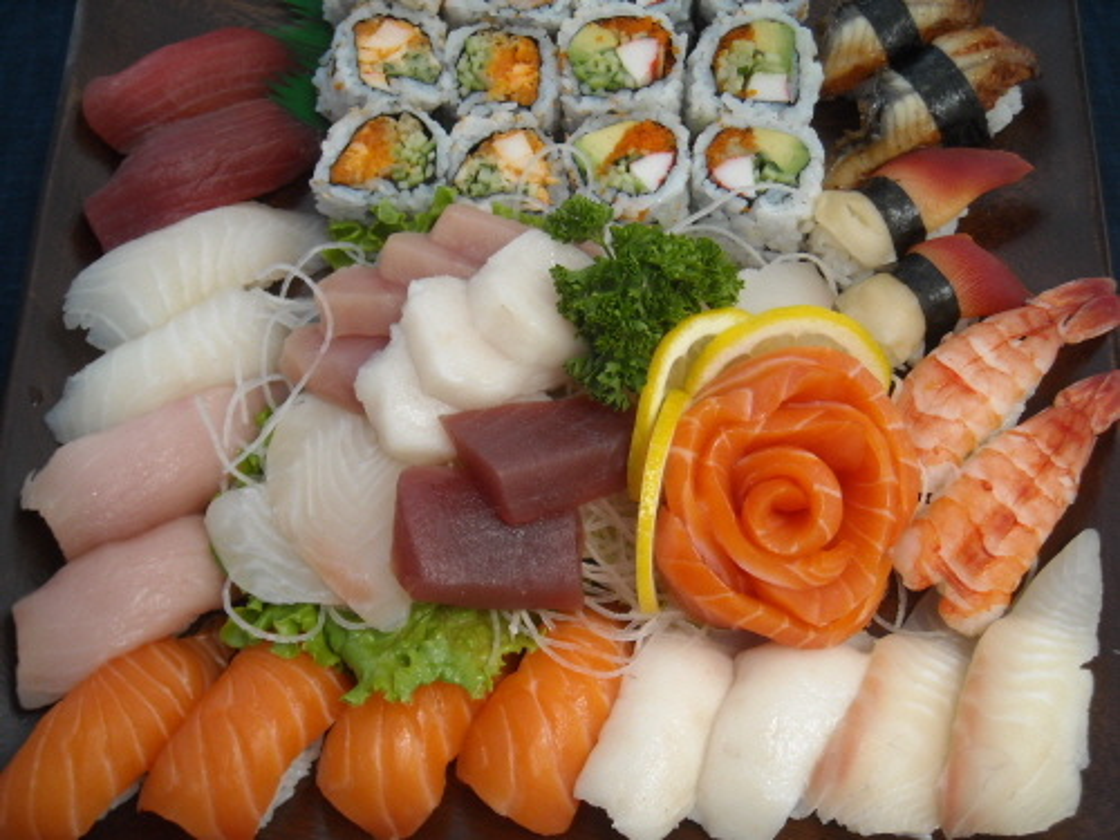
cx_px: 560
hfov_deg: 35.5
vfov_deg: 27.0
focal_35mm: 54
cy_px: 420
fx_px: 1747
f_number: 6.6
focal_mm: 8.85
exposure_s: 1/154
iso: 64
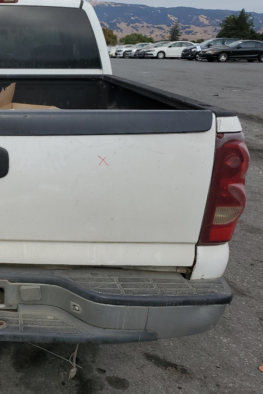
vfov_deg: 47.4
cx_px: -15
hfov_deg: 29.9
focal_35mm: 41
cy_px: 196
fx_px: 449
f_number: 1.5
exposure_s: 1/2500
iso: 50
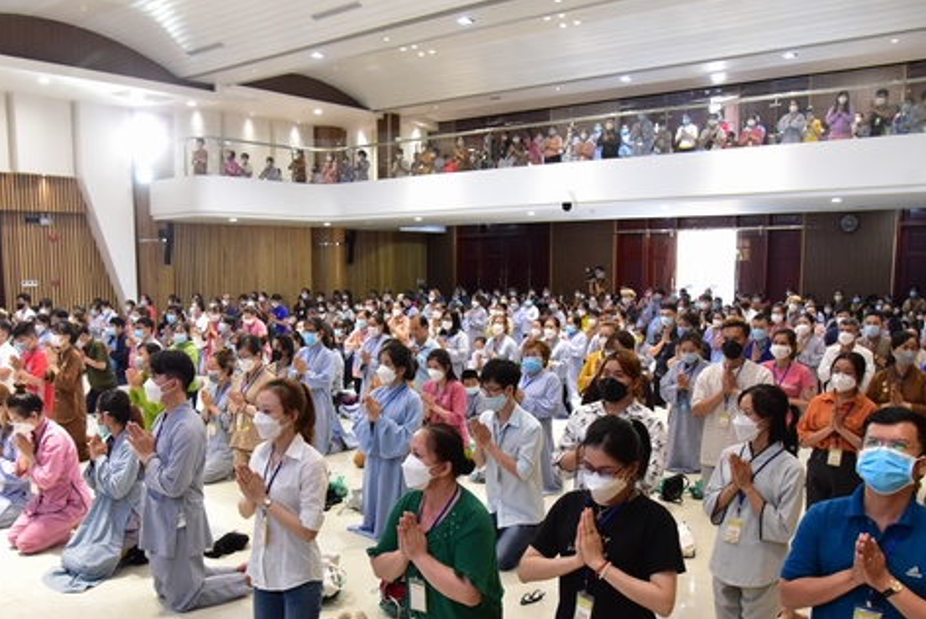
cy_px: 405
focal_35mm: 33
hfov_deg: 57.1
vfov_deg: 39.6
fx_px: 849
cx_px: 419
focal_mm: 24
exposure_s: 1/125
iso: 3200
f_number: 4.5
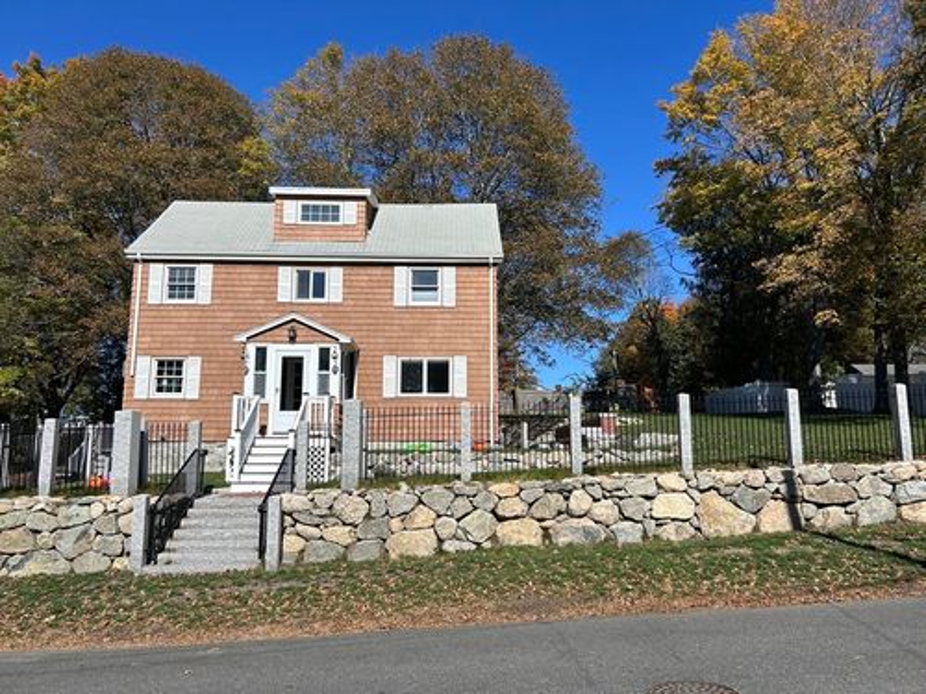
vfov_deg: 53.1
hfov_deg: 67.3
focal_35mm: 26
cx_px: 463
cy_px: 347
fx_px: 696
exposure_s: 1/6211
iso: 50
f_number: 1.5
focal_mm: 5.7
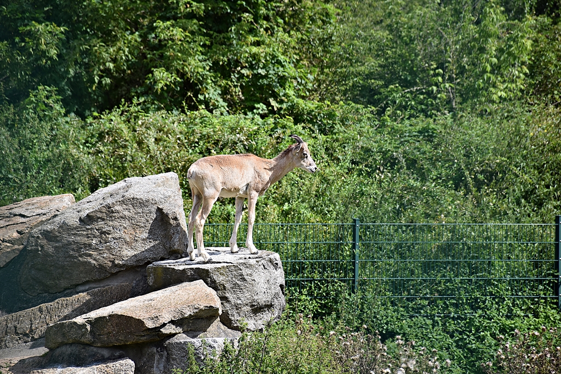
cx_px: 280
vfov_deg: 6.5
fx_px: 3273
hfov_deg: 9.8
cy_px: 187
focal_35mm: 210
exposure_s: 1/500
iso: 200
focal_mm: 140
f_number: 5.6
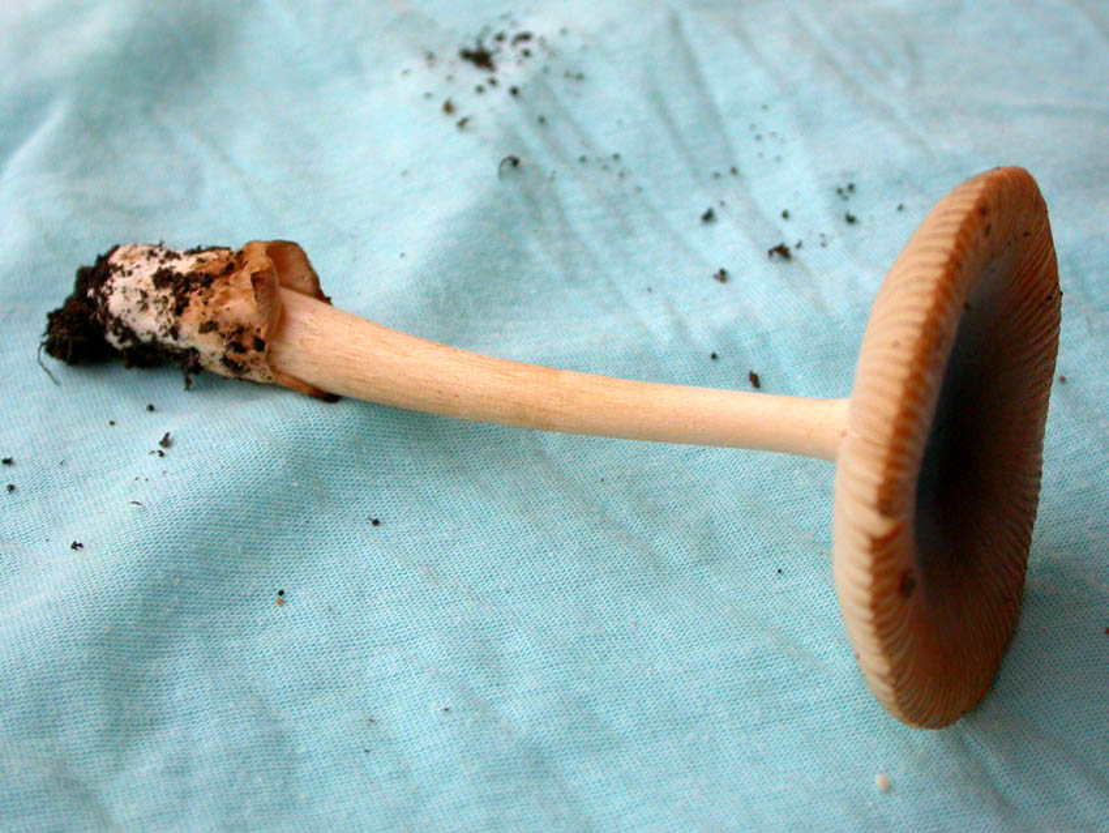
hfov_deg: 27.8
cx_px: 554
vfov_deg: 21.0
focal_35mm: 70
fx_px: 2243
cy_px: 416
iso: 200
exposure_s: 1/500
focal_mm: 14.6
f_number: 3.3
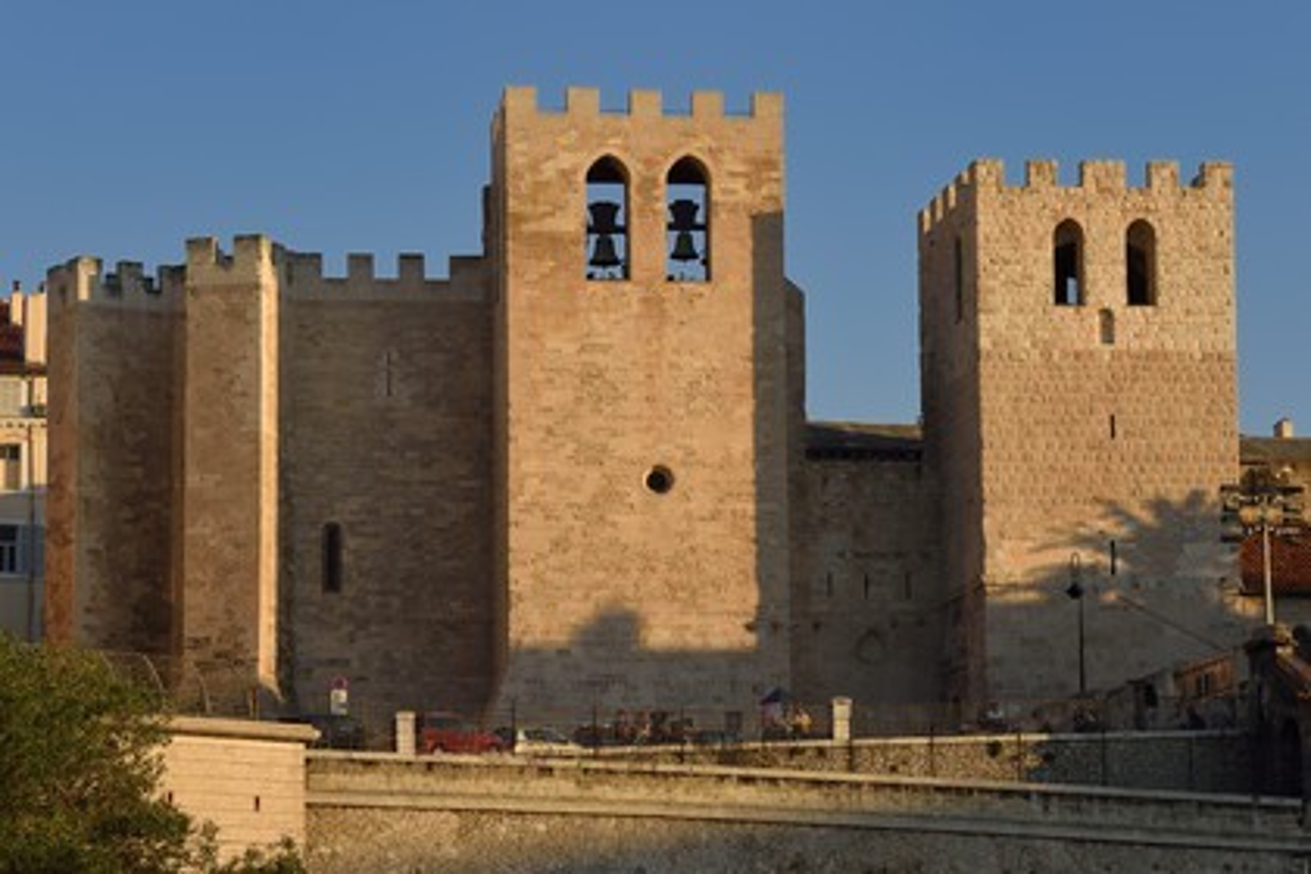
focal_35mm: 130
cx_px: 656
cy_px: 437
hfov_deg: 15.8
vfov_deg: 10.5
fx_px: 4734
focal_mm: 130
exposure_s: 1/320
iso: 400
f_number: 13
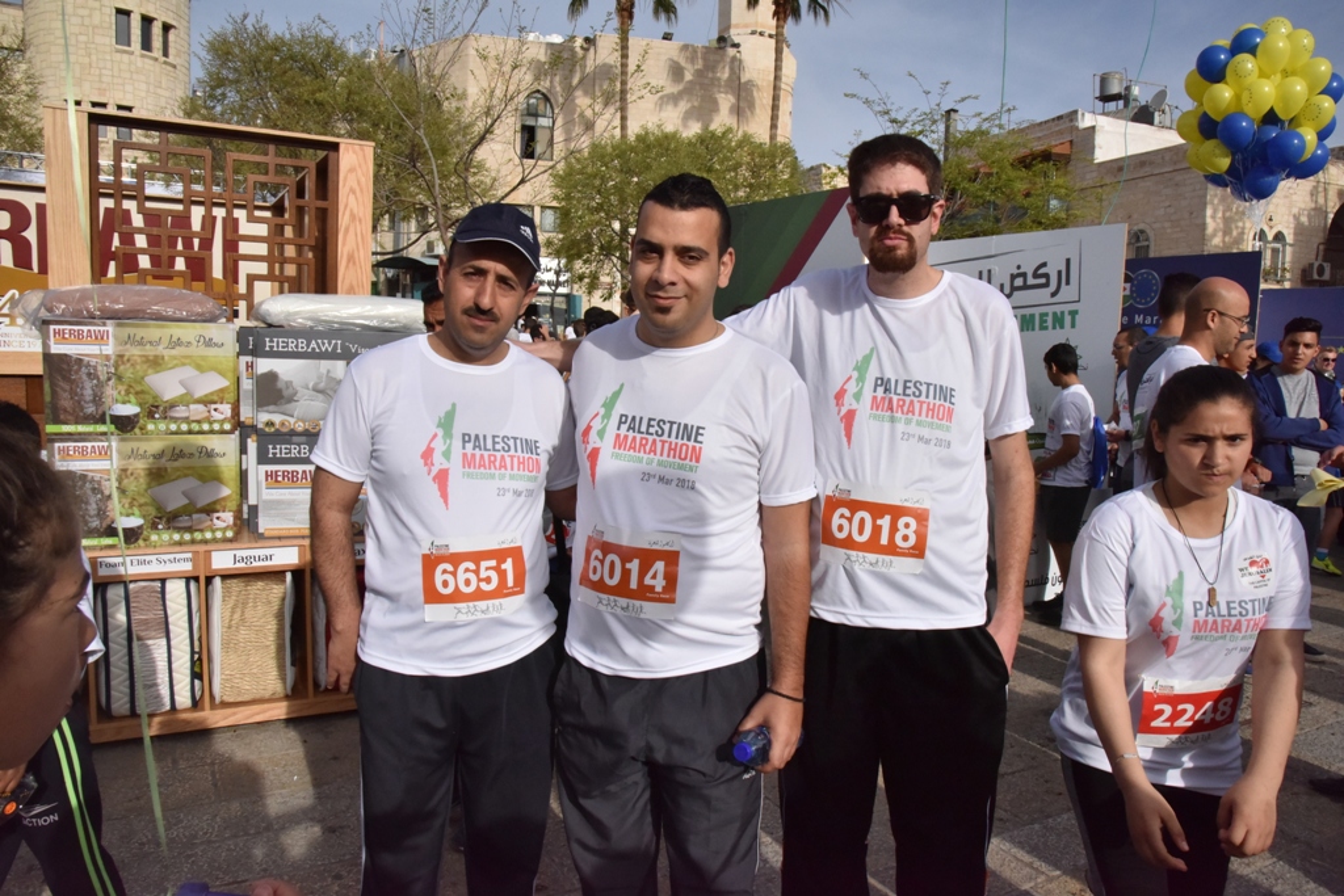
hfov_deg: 73.7
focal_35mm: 24
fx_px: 896
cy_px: 448
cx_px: 672
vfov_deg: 53.1
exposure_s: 1/2000
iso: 2500
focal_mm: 24
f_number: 22
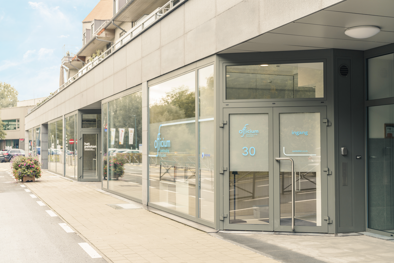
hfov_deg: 39.6
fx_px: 547
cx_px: 197
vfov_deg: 27.0
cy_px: 132
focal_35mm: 50
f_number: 3.2
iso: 200
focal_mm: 50
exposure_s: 1/200
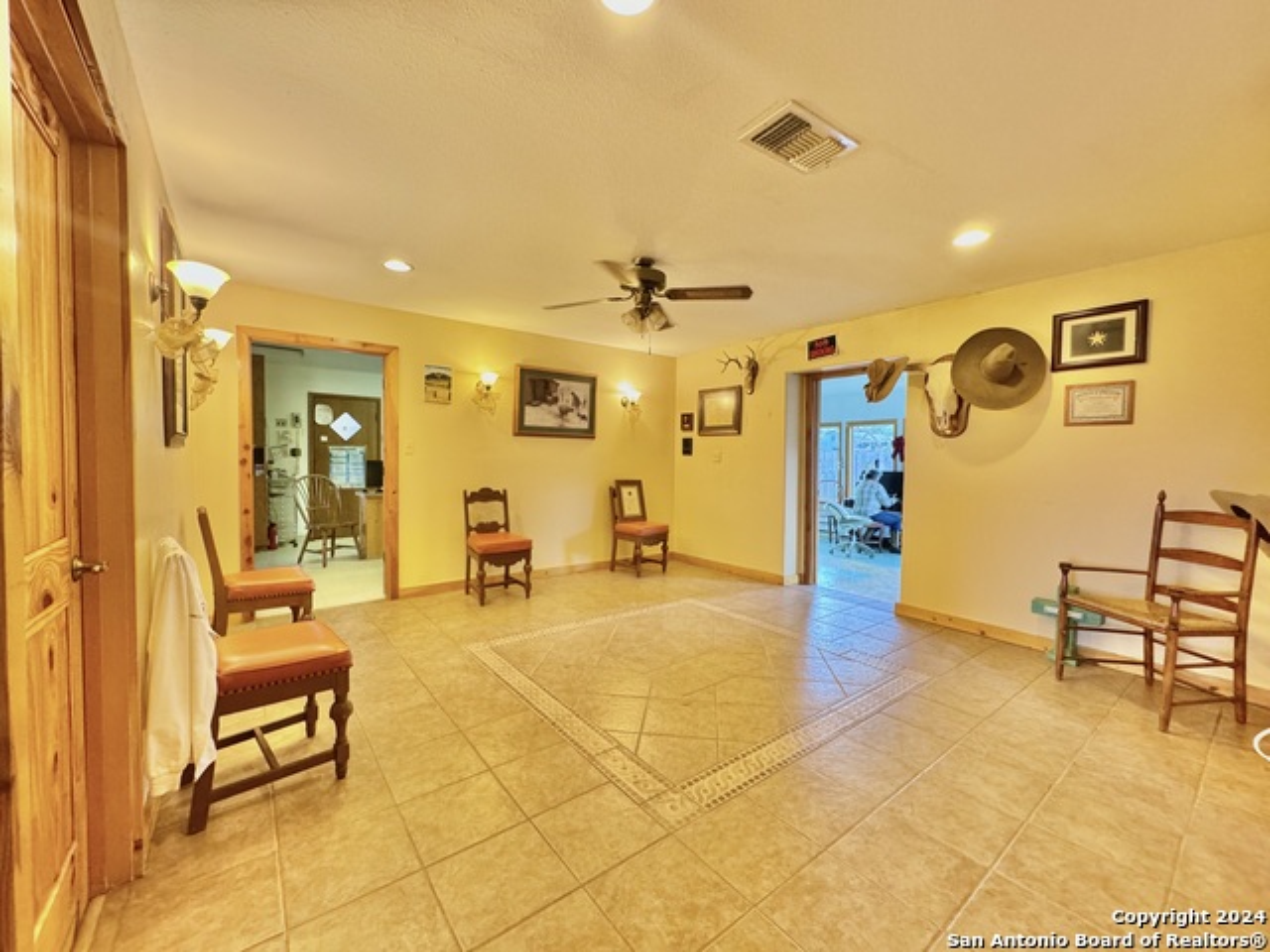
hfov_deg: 102.1
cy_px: 476
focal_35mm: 14
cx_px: 635
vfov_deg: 85.7
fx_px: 514
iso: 320
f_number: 2.2
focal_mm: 2.22
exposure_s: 1/60
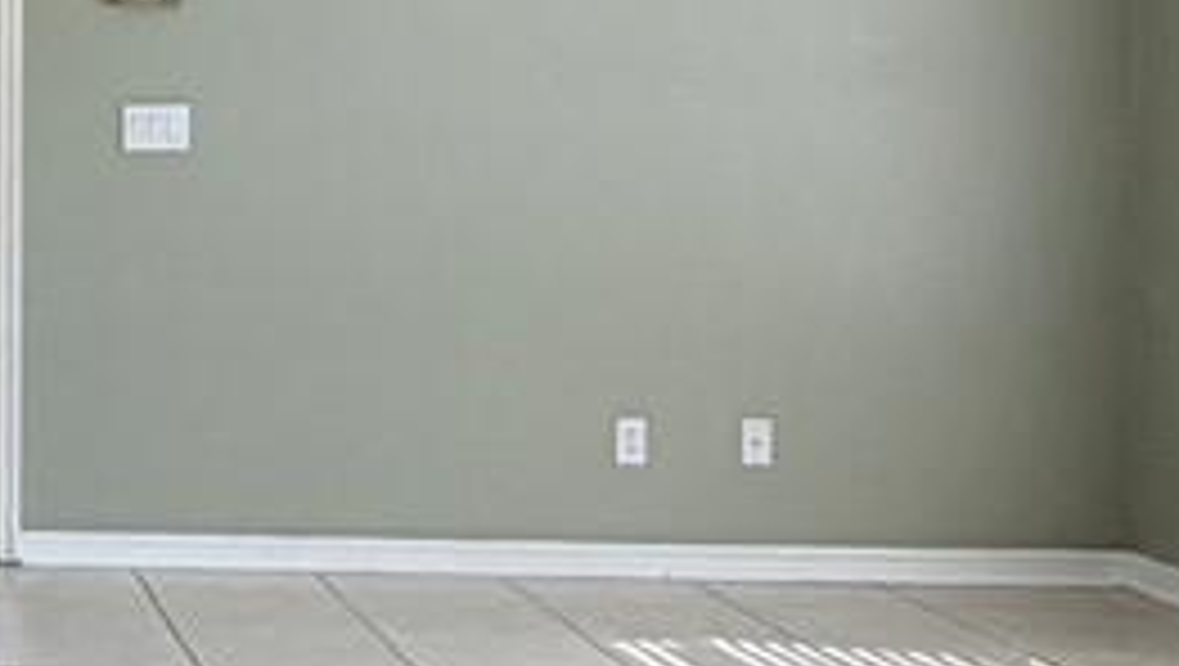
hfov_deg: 20.0
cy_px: 216
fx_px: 2910
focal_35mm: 93
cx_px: -554
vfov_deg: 13.0
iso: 100
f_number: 2.2
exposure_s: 1/121
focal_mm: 2.22
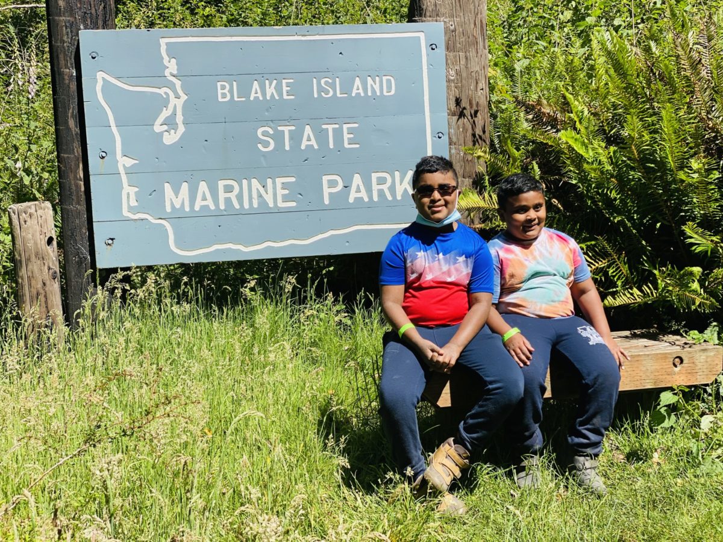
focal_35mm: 52
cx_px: 362
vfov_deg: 28.0
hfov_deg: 36.8
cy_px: 271
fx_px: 1086
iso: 20
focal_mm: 6
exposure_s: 1/999
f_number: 2
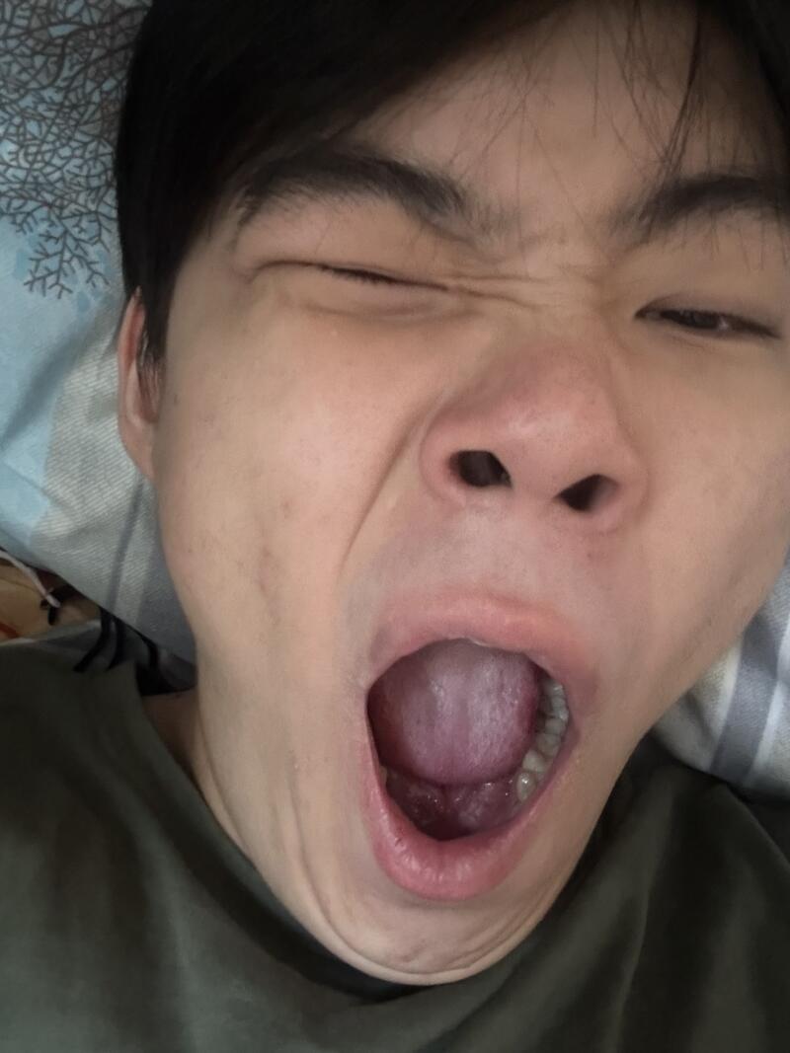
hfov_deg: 46.8
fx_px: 913
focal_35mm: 30
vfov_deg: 60.0
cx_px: 395
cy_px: 526
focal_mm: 2.69
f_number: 1.9
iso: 640
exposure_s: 1/15
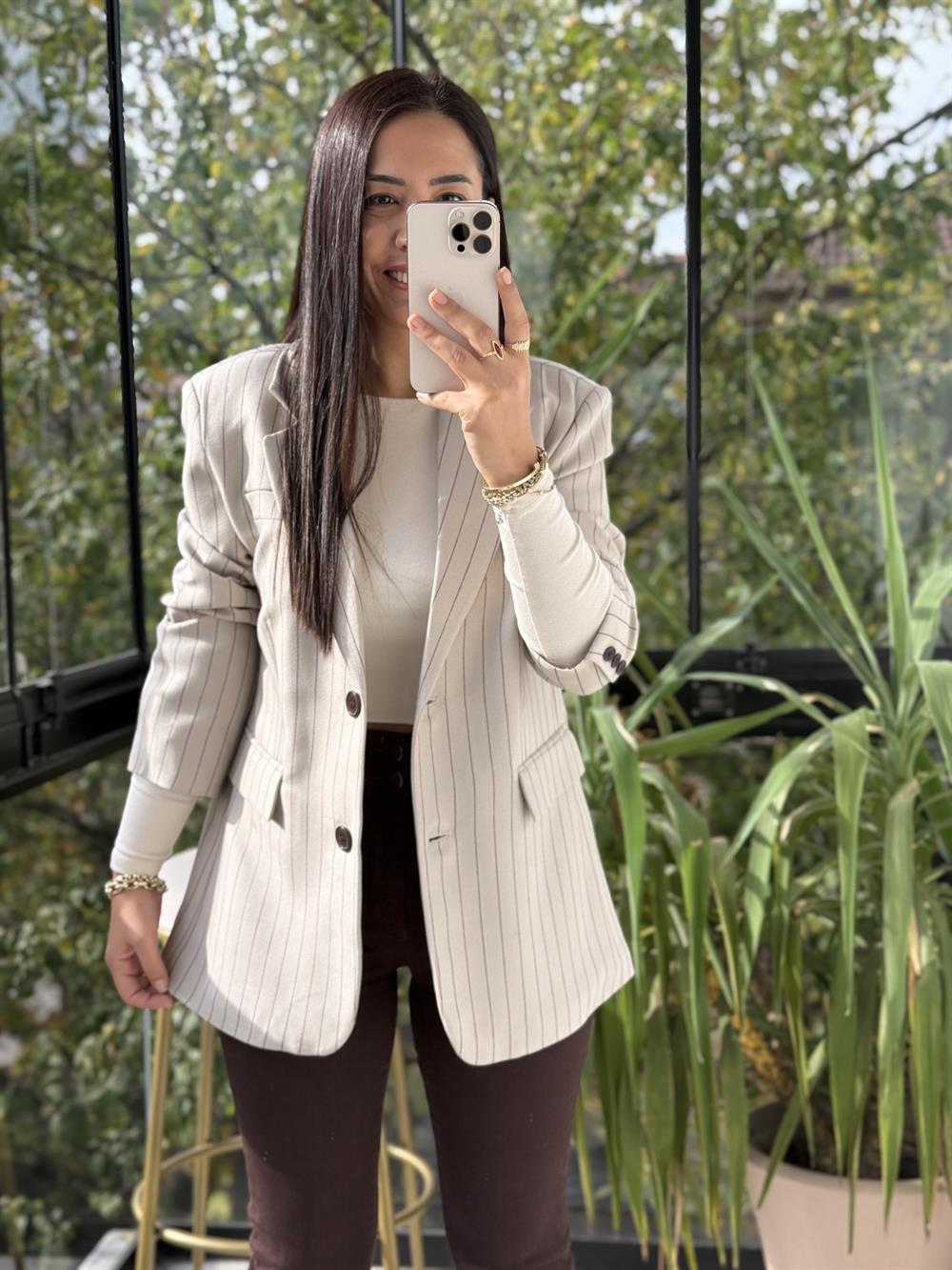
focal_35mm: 48
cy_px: 635
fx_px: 1760
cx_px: 476
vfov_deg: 39.7
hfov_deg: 30.3
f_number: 1.78
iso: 80
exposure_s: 1/437
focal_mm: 6.76
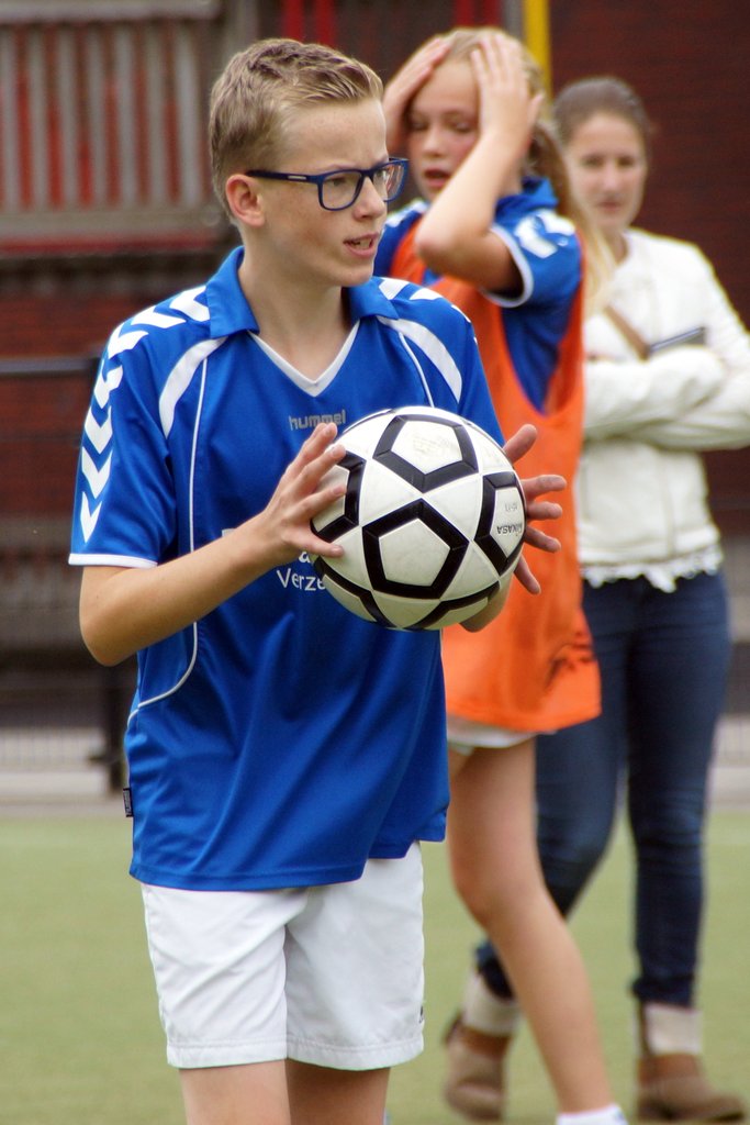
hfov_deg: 3.7
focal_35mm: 375
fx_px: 11714
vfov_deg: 5.5
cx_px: 375
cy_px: 562
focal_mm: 250
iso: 400
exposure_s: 1/500
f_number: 6.3
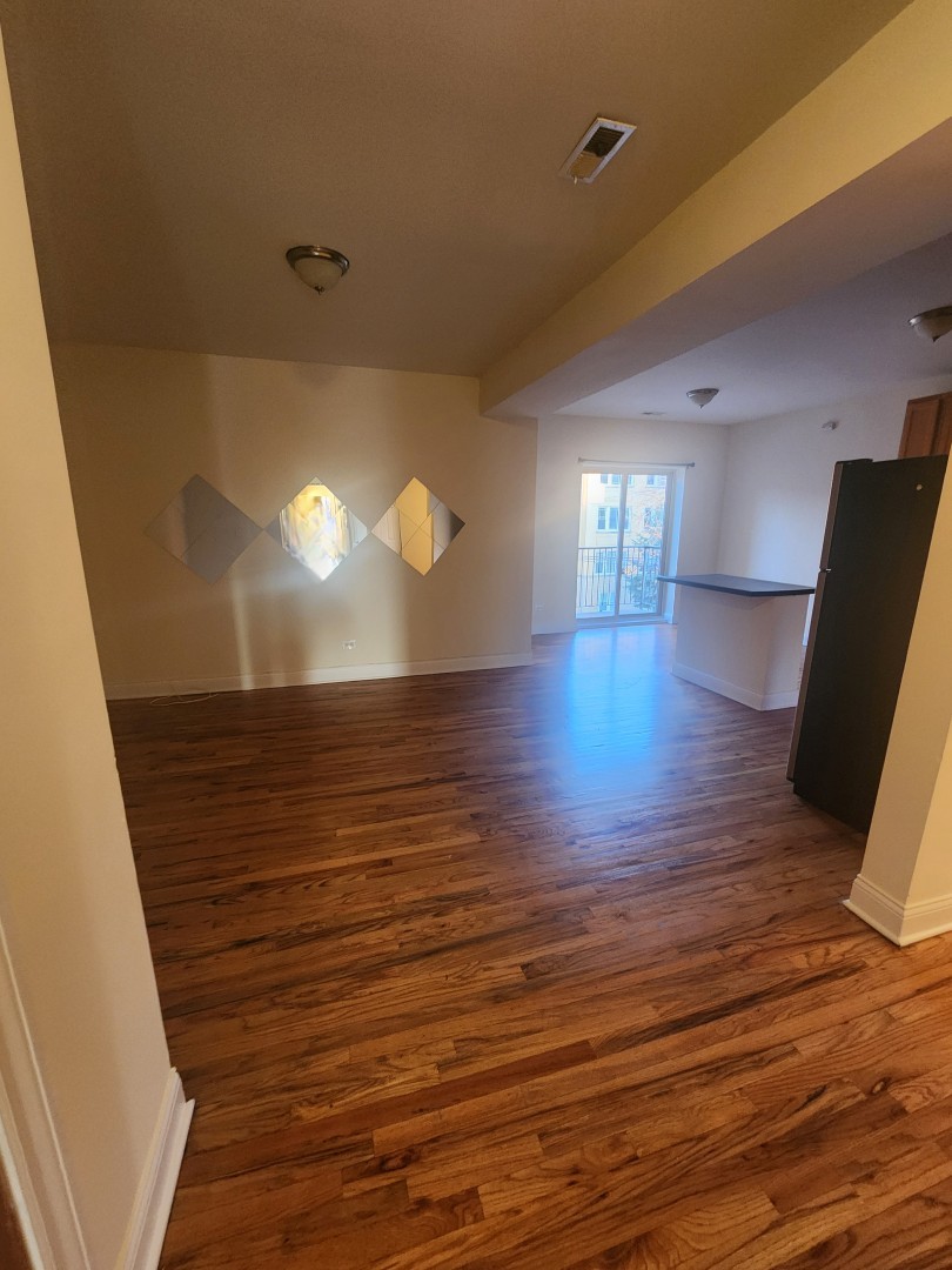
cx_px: 476
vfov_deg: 106.2
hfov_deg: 89.9
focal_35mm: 13
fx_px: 477
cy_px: 635
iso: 500
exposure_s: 1/30
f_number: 2.2
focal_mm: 2.2
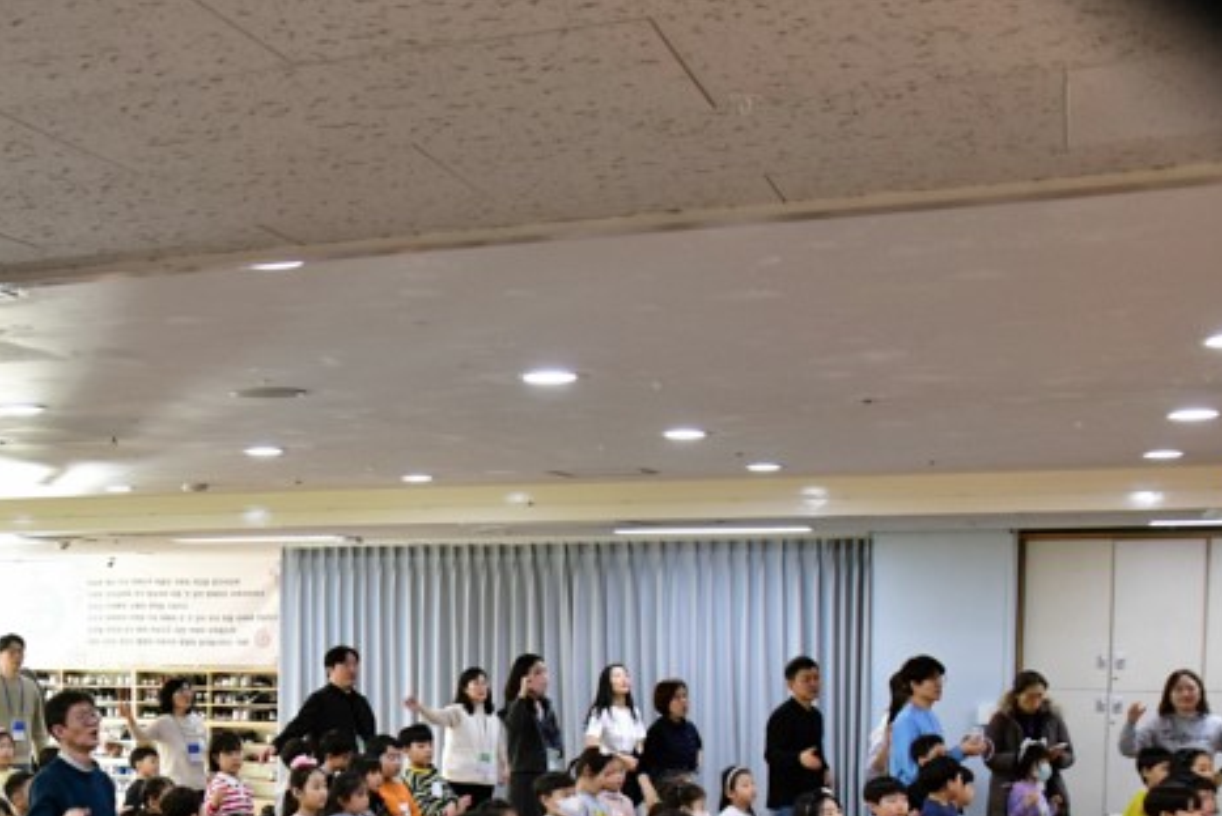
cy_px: 774
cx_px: 165
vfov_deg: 25.0
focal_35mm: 52
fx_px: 1766
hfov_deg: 36.2
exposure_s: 1/80
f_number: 4.5
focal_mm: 18
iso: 800
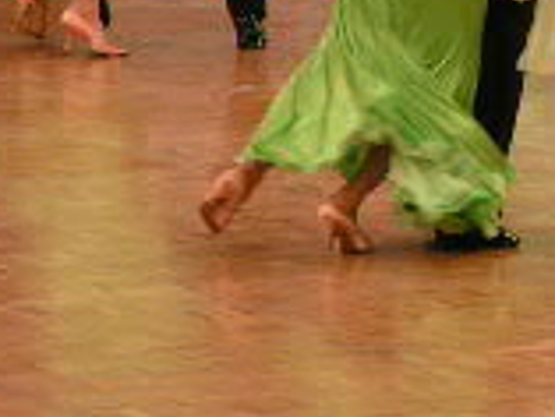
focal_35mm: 417
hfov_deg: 4.7
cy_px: -125
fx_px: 6691
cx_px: 665
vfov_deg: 3.6
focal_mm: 20
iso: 200
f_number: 3.5
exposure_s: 1/160
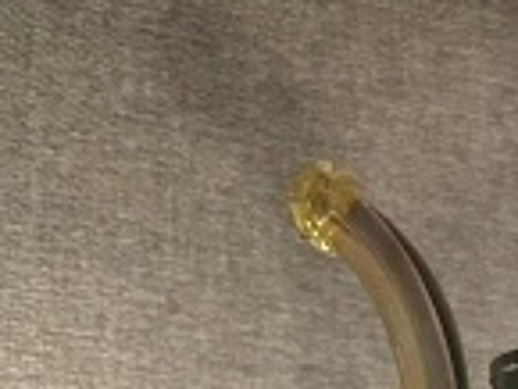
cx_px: 1182
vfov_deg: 9.9
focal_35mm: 132
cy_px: 924
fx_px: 1977
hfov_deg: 12.3
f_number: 1.78
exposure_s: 1/100
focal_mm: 6.86
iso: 200
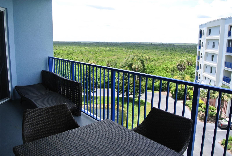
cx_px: 116
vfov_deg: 45.1
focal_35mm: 29
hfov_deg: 63.6
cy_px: 78
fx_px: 187
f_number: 3.5
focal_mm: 11
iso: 100
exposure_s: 1/500
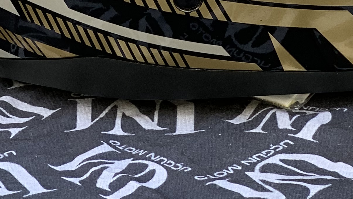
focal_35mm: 190
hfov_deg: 11.3
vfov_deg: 6.0
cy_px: -347
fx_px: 1778
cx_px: 194
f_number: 2.4
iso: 32
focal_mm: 6
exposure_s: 1/122
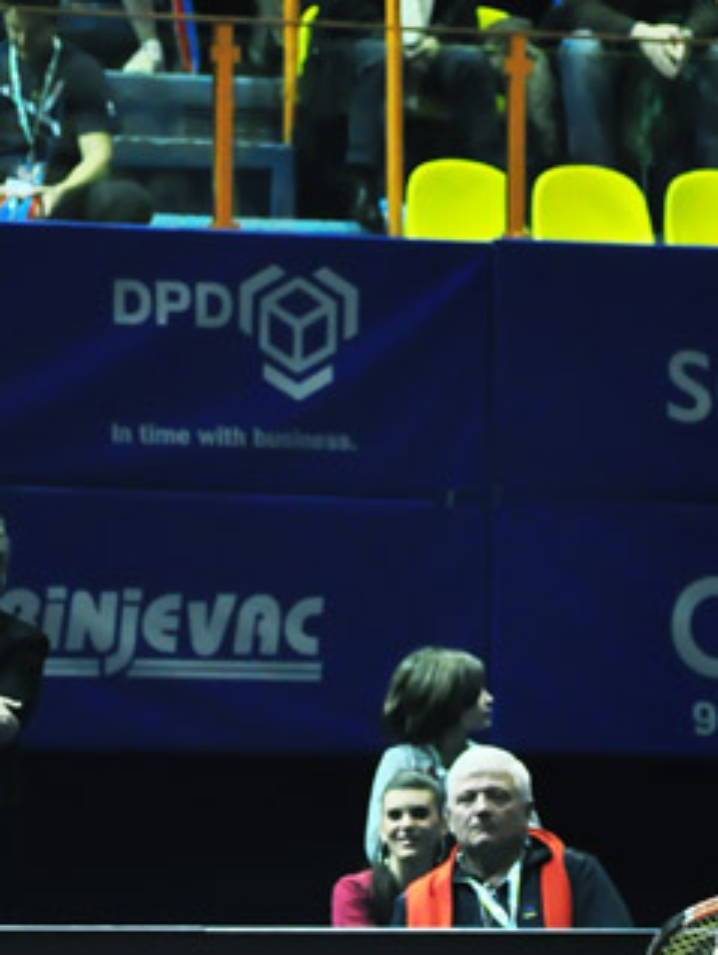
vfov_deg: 5.6
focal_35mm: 355
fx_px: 9805
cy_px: 568
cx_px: 653
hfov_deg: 4.2
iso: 2000
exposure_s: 1/200
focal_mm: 98
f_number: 5.6
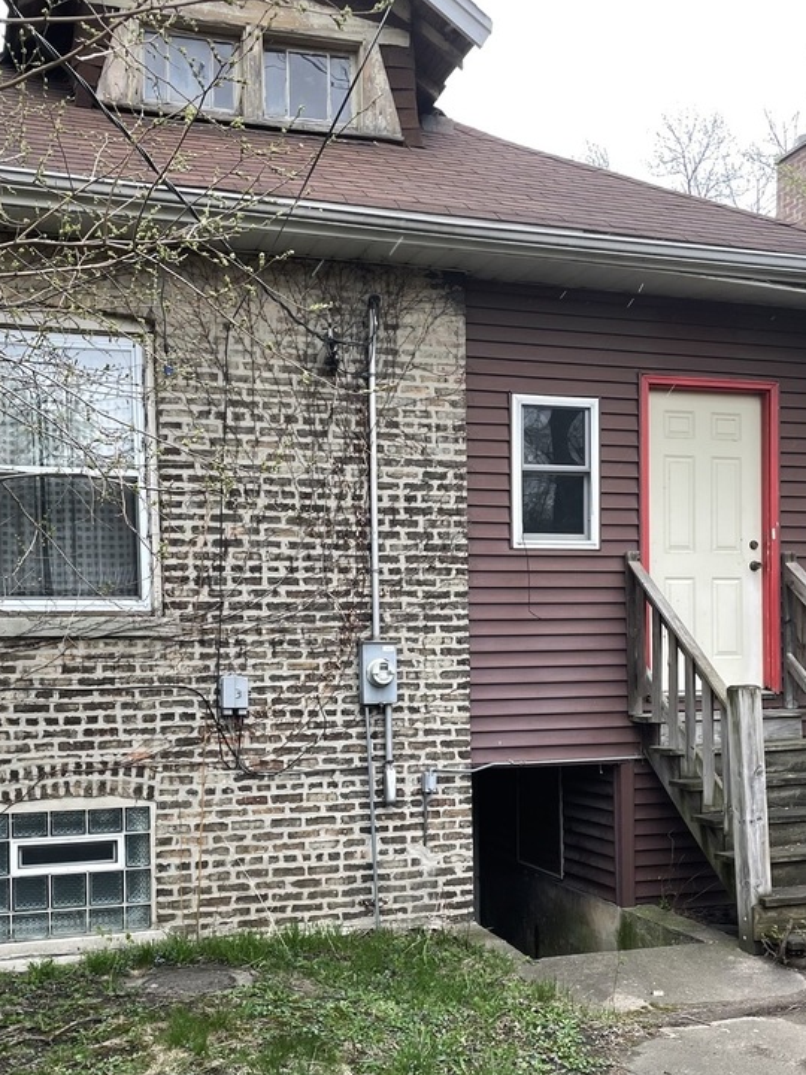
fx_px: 1211
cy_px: 681
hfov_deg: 36.8
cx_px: 379
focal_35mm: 39
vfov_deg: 47.4
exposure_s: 1/121
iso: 40
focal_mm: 4.2
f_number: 1.6
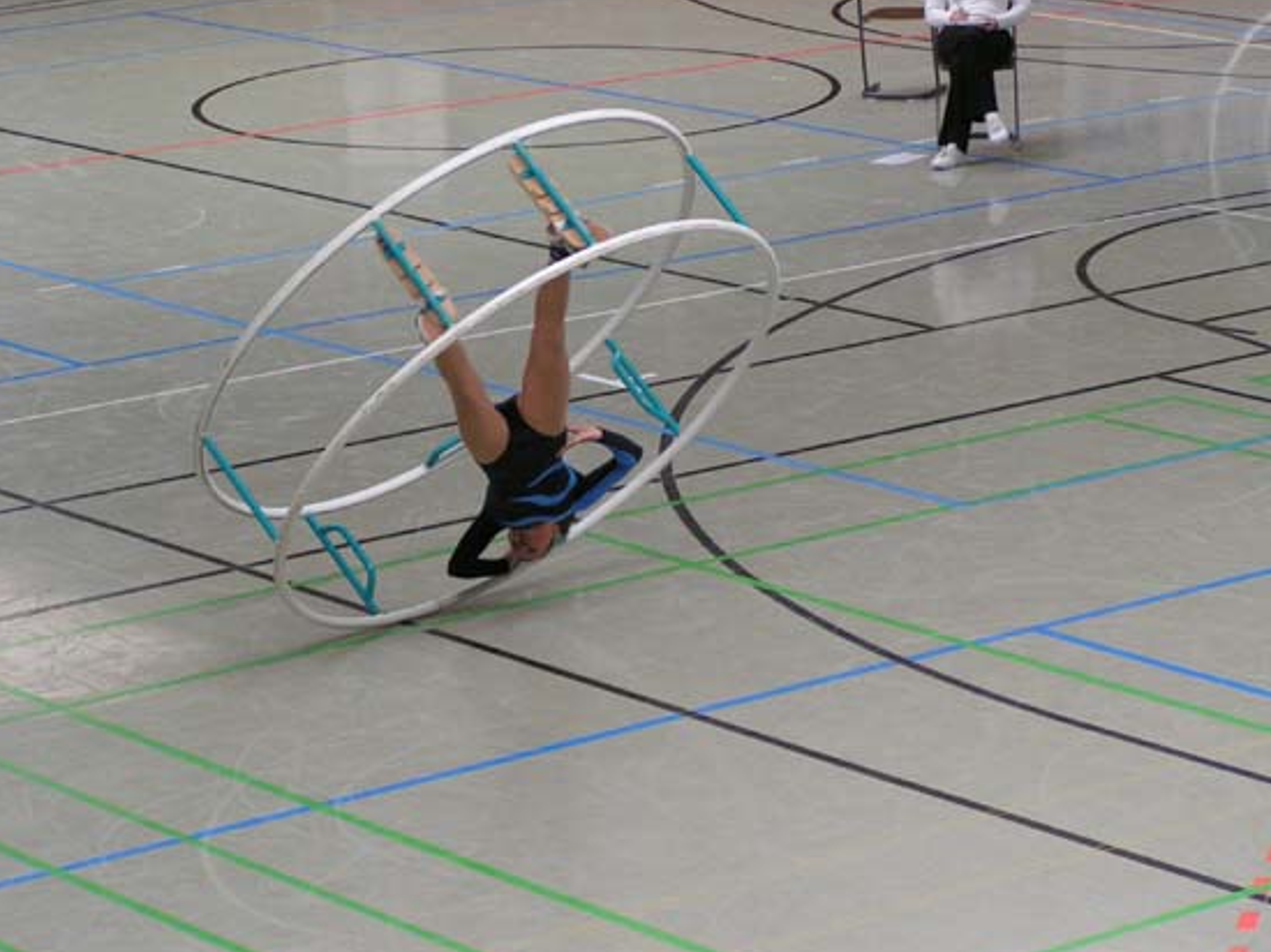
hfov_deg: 13.8
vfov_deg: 10.4
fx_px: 5248
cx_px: 670
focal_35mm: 143
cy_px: 453
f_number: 3.5
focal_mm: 20
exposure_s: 1/200
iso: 100
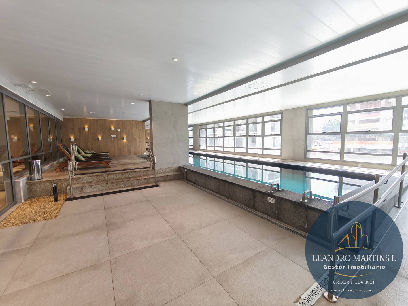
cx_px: 204
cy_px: 153
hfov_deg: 98.2
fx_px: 177
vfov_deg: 81.7
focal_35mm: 15
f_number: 2.2
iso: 100
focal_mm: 1.91
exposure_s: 1/60
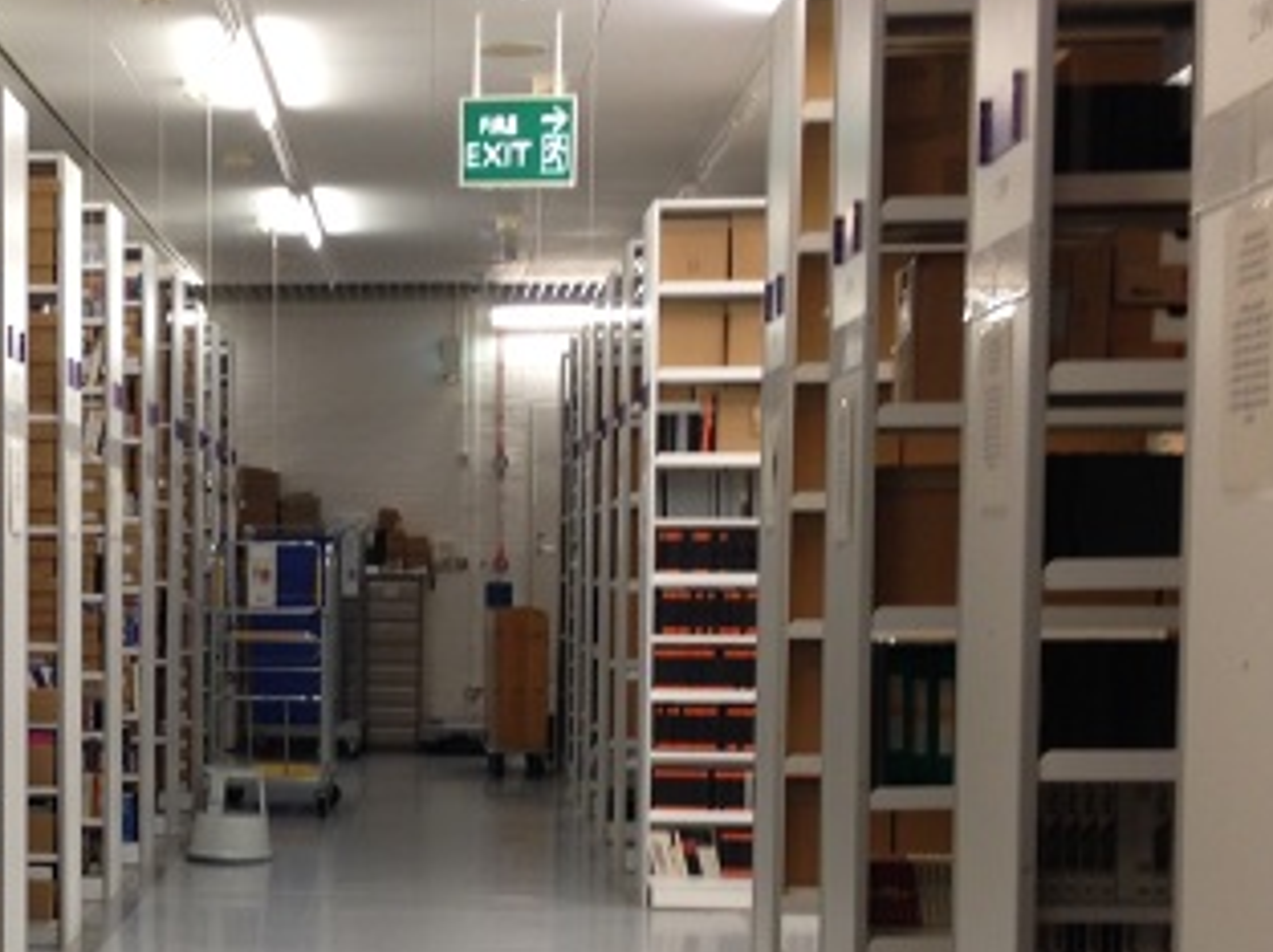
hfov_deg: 25.4
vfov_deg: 19.5
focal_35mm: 75
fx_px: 2755
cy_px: 696
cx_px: 203
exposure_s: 1/20
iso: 80
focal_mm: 4.28
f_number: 2.4
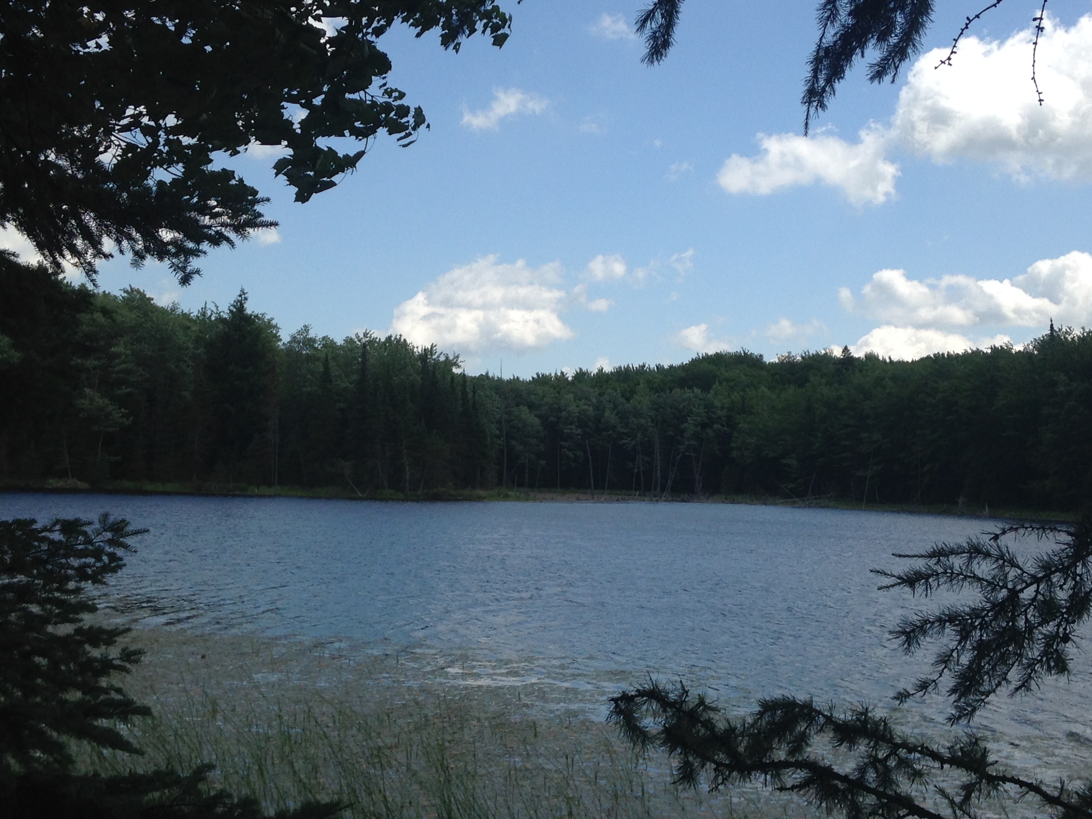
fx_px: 1672
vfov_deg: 27.5
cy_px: 404
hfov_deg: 36.2
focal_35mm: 53
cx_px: 568
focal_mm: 4.12
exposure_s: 1/1748
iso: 50
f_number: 2.4
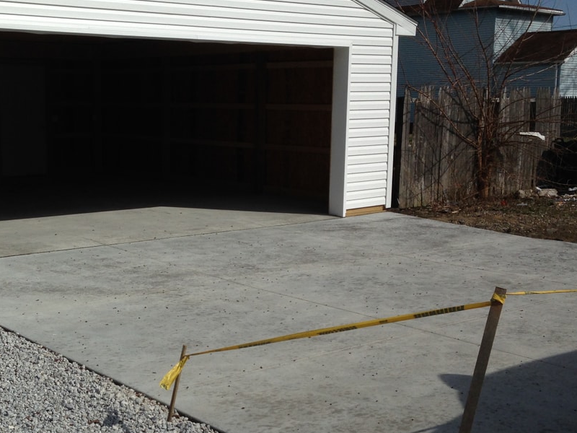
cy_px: 233
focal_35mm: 55
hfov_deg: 34.6
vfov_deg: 26.6
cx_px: 189
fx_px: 917
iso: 50
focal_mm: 4.12
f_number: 2.4
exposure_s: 1/4525
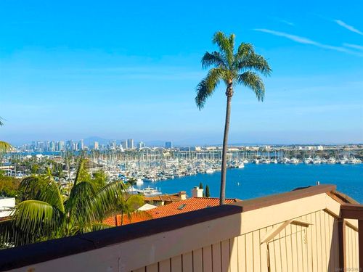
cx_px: 182
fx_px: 503
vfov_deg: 30.3
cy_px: 136
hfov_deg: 39.7
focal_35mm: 48
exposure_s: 1/6536
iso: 64
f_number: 1.78
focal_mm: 6.76
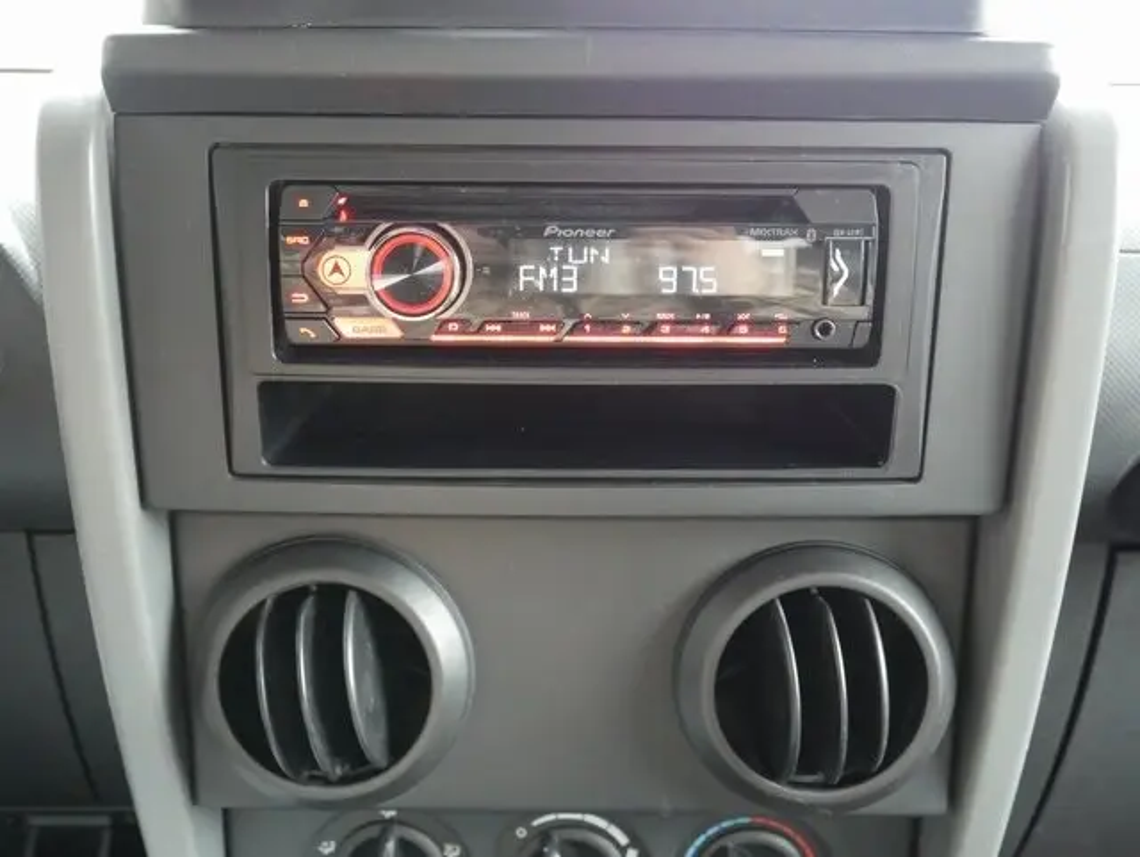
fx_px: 1186
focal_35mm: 36
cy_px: 428
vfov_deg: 39.7
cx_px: 570
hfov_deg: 51.3
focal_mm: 18
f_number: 5
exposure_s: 1/10
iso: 3200
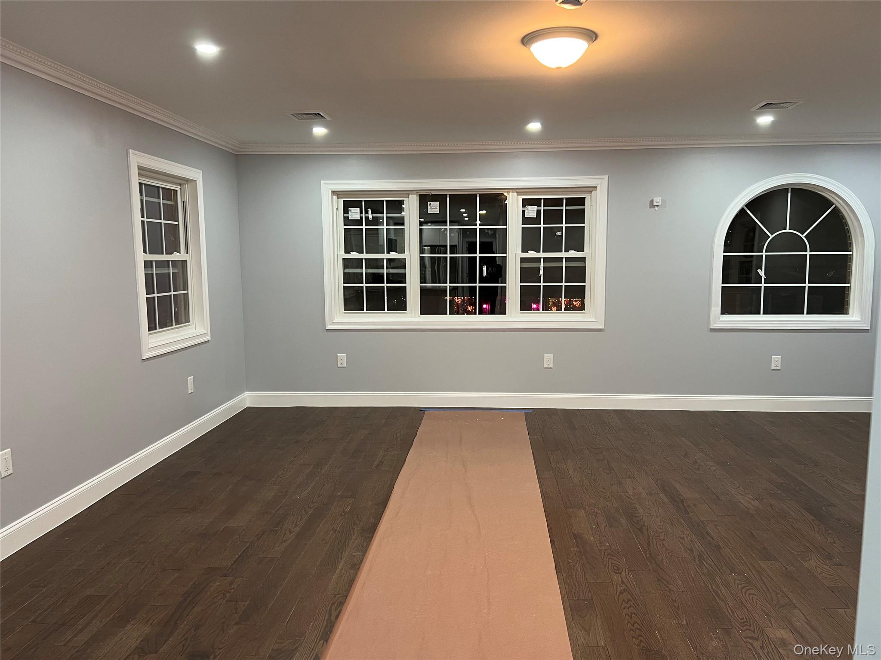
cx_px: 440
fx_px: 662
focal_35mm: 26
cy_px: 330
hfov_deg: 67.3
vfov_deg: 53.1
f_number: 1.5
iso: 160
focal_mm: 5.7
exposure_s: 1/60
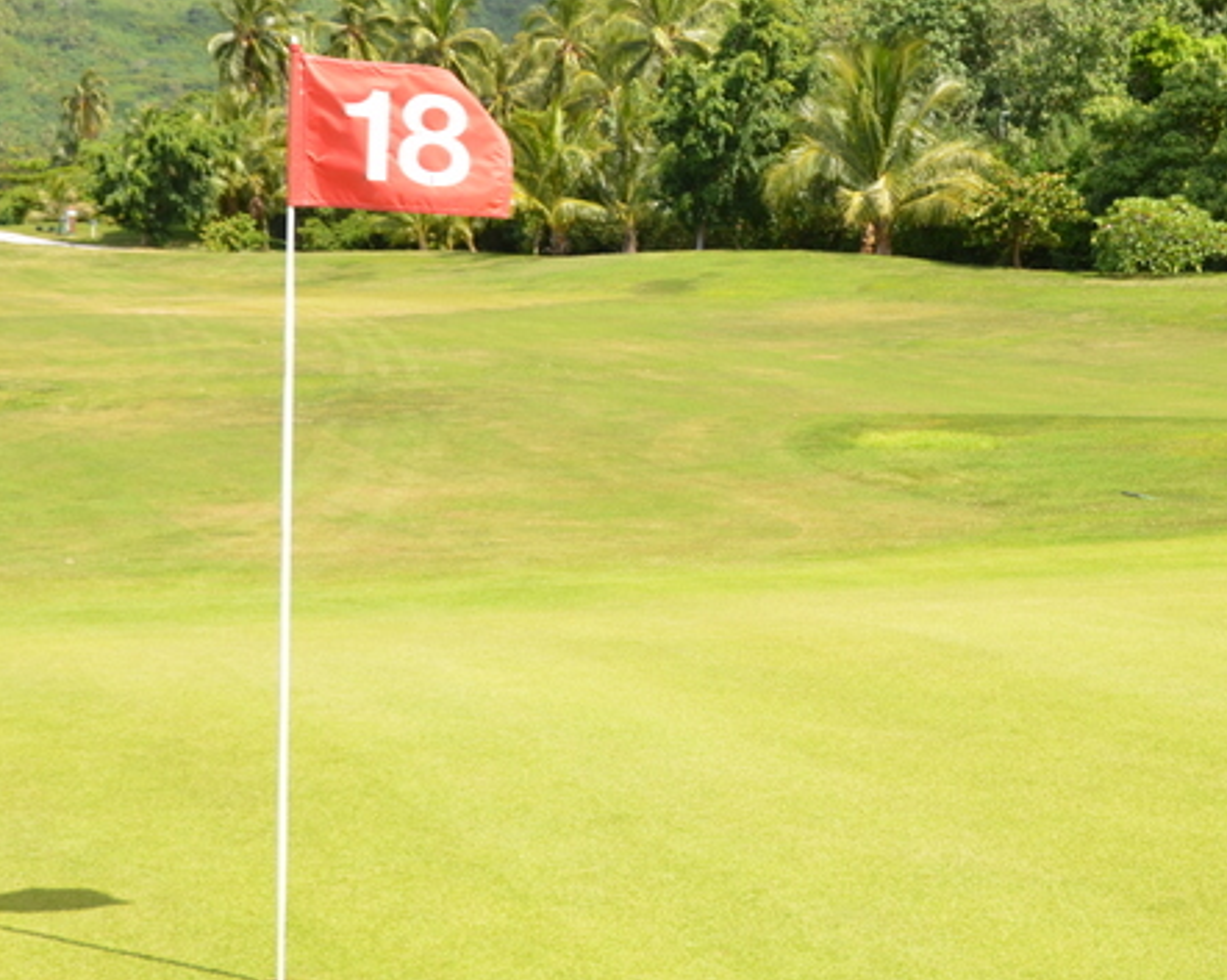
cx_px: 819
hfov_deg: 33.3
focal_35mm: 56
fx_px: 2032
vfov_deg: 26.9
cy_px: 294
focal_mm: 22
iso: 100
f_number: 8
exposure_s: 1/250
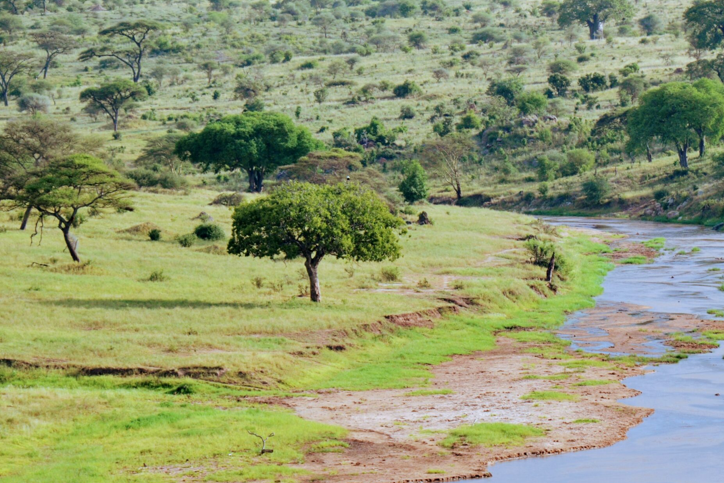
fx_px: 5625
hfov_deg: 7.4
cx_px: 456
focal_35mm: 280
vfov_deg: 4.9
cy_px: 326
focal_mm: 135
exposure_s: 1/500
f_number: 5.6
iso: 220
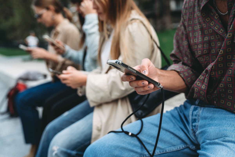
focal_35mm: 43
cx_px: 118
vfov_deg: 31.2
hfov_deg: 45.4
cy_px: 78
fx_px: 281
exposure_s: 1/800
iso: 800
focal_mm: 43
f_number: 2.8
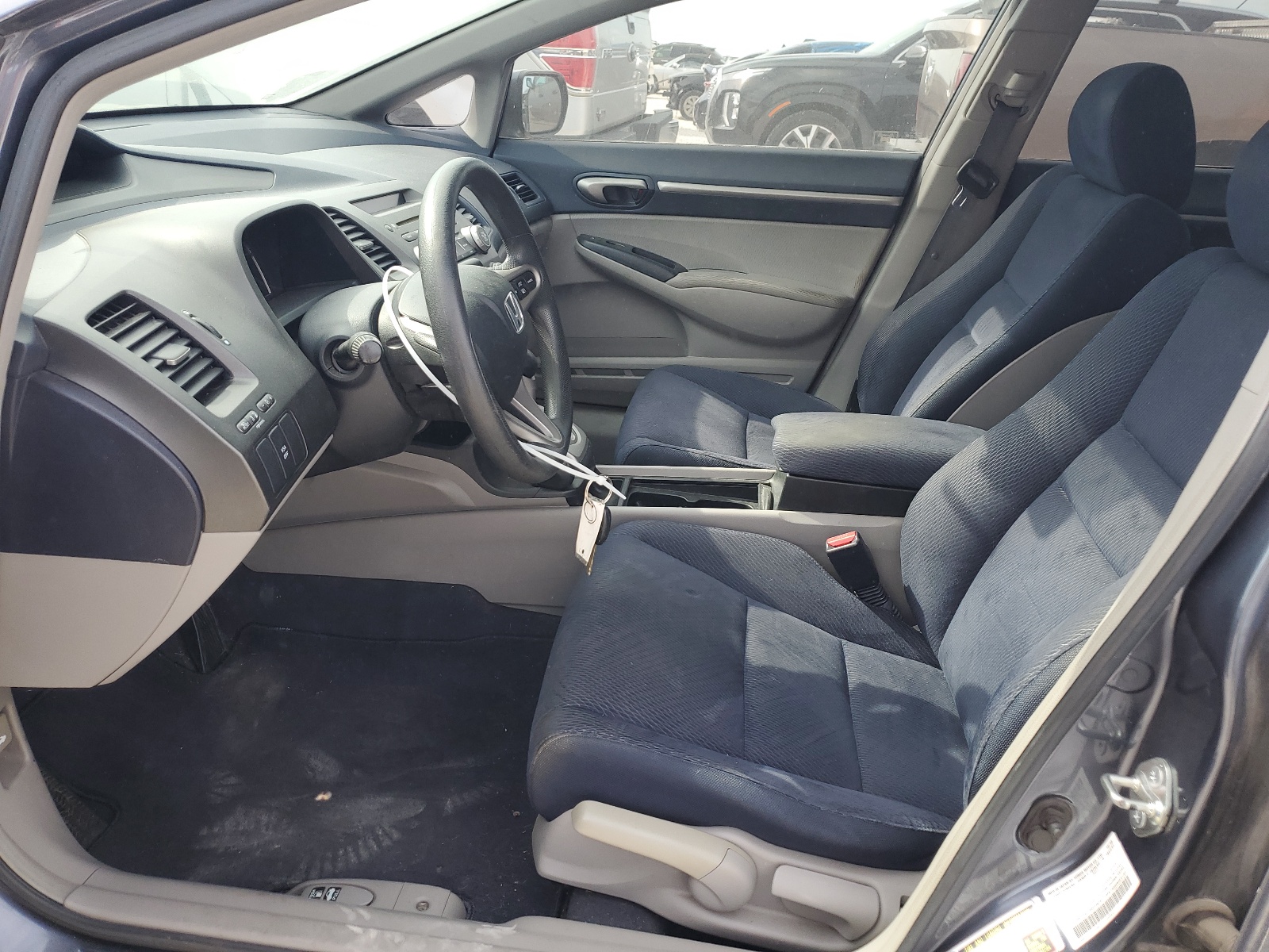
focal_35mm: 26
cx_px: 634
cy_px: 476
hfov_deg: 67.3
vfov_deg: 53.1
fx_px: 953
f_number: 1.5
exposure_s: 1/400
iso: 50
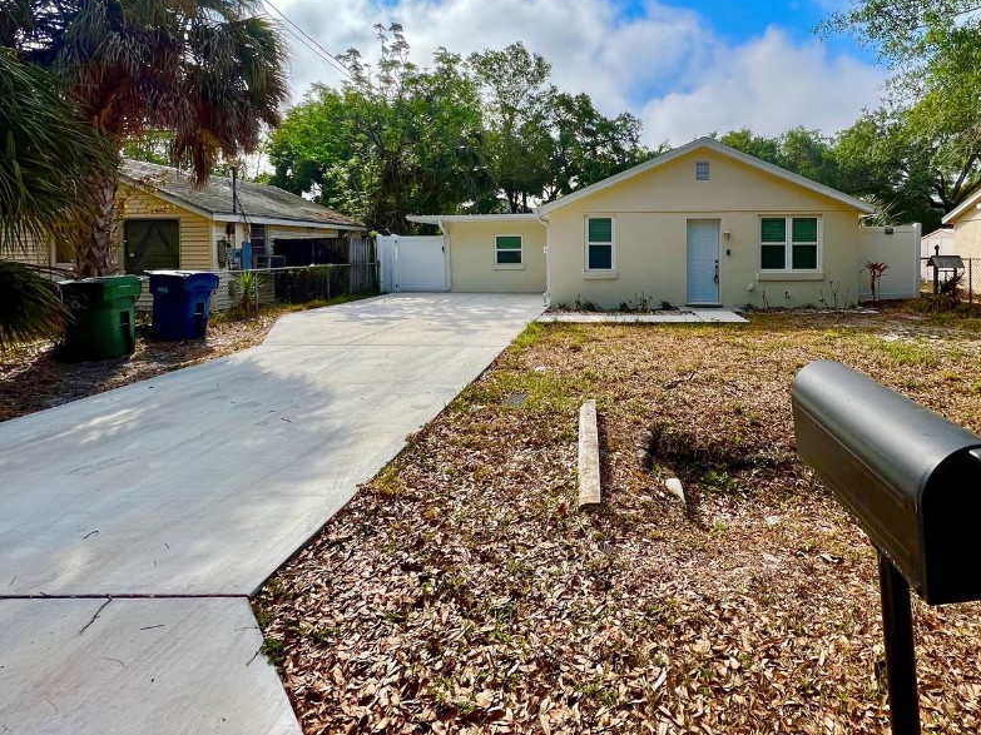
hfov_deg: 89.5
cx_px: 601
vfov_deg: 73.1
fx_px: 482
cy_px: 263
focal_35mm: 17
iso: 32
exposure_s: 1/1946
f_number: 1.8
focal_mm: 1.57
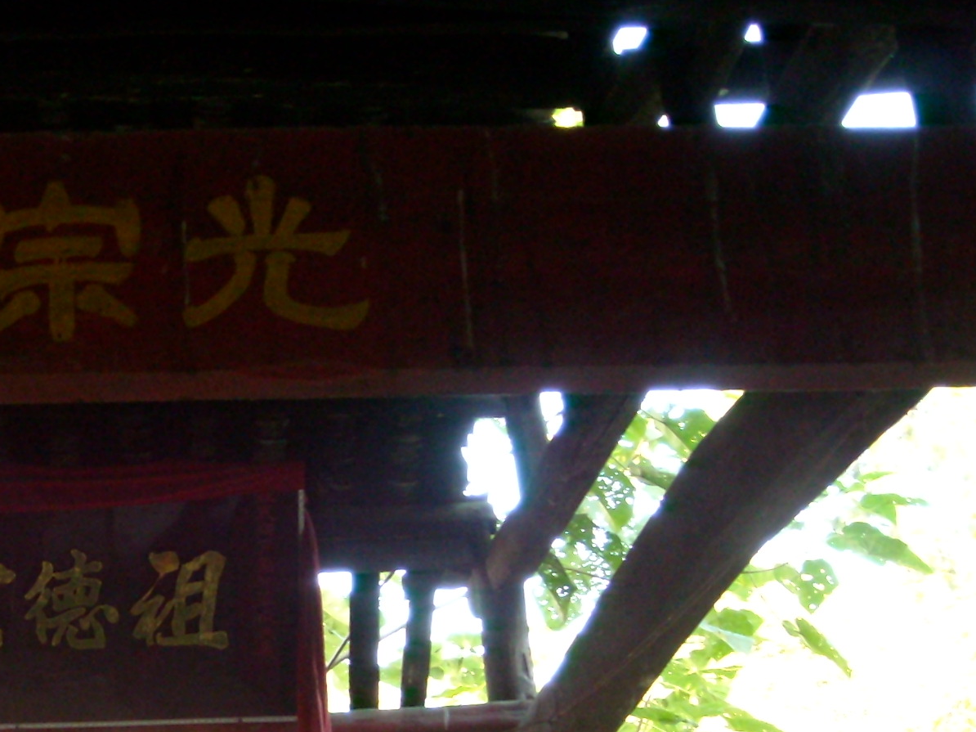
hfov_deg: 24.6
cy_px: 649
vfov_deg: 19.1
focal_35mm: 76
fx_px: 2142
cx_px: 13
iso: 336
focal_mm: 5.7
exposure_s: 1/60
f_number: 2.8
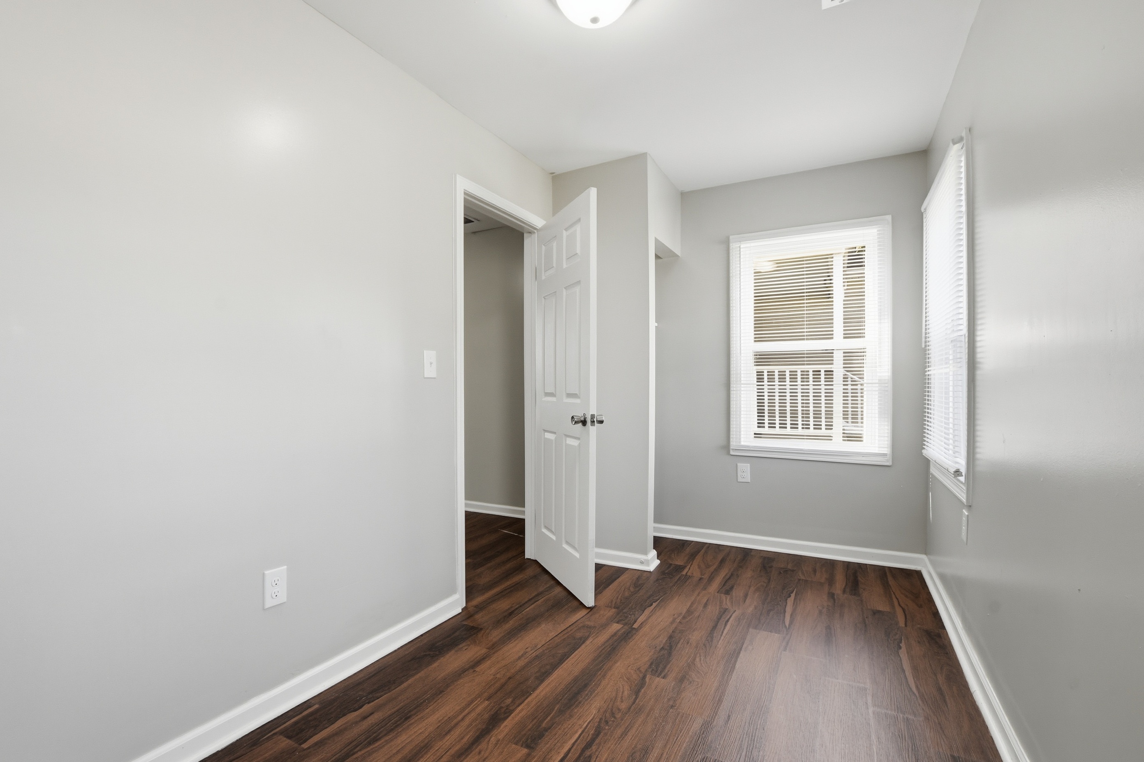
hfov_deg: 100.4
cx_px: 572
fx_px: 477
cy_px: 381
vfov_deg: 77.3
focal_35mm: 15
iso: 640
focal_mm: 10
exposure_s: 1/250
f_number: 8
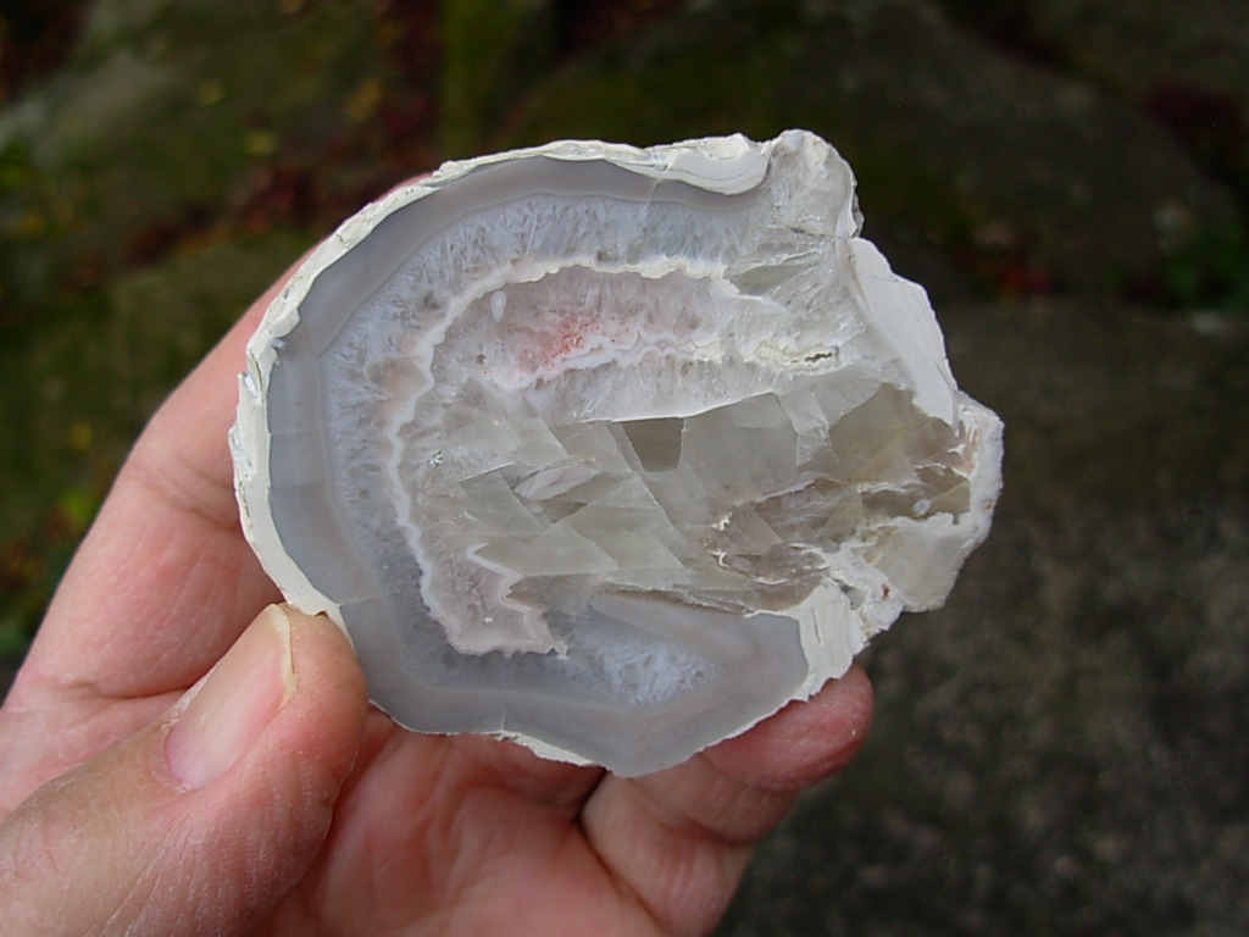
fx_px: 1371
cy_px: 468
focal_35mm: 38
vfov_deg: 37.7
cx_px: 624
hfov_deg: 49.0
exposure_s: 1/140
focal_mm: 6.3
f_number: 2.9
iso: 50
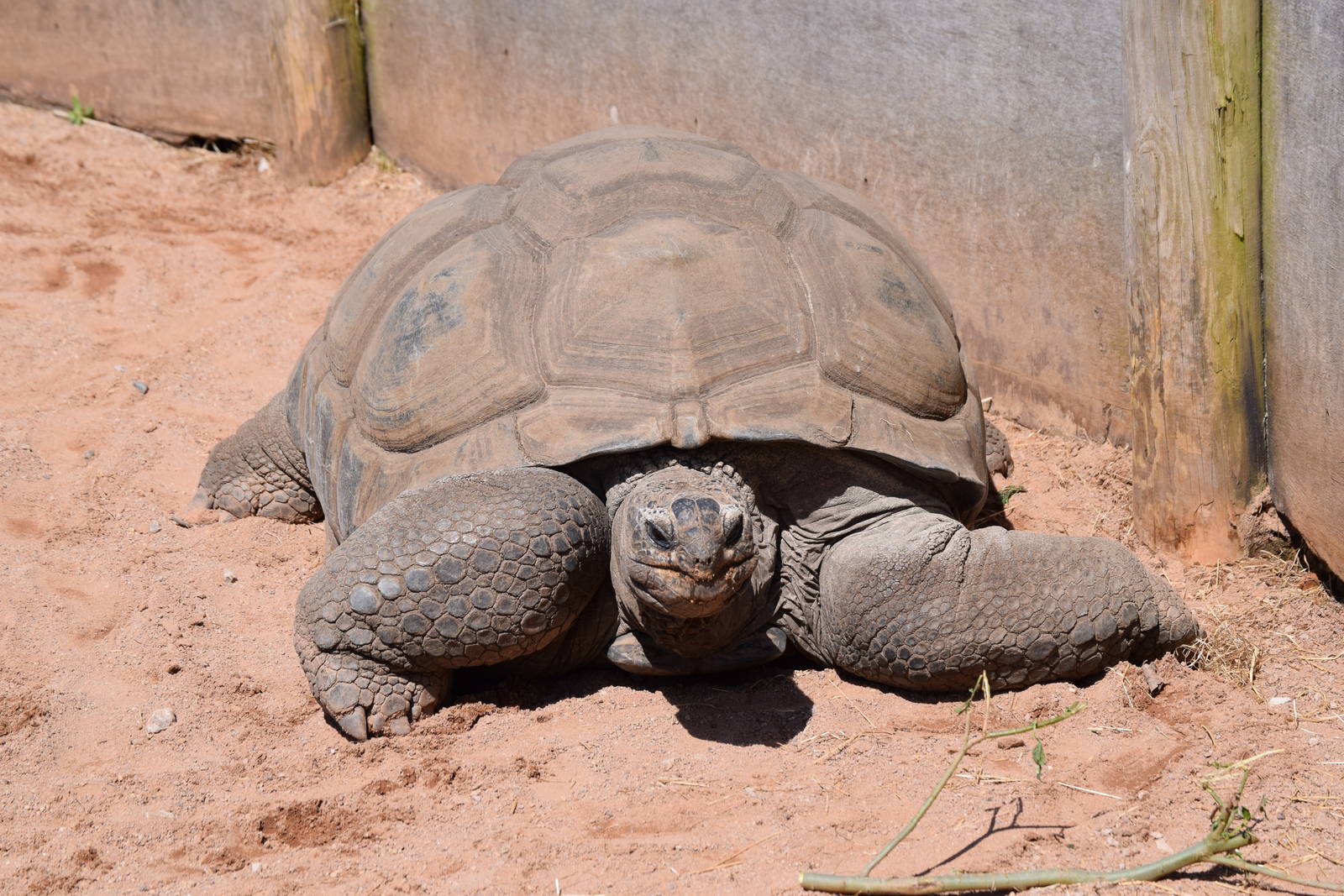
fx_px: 4480
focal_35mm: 120
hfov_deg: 17.1
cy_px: 448
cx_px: 672
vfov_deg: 11.4
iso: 400
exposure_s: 1/1600
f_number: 6.3
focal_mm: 80
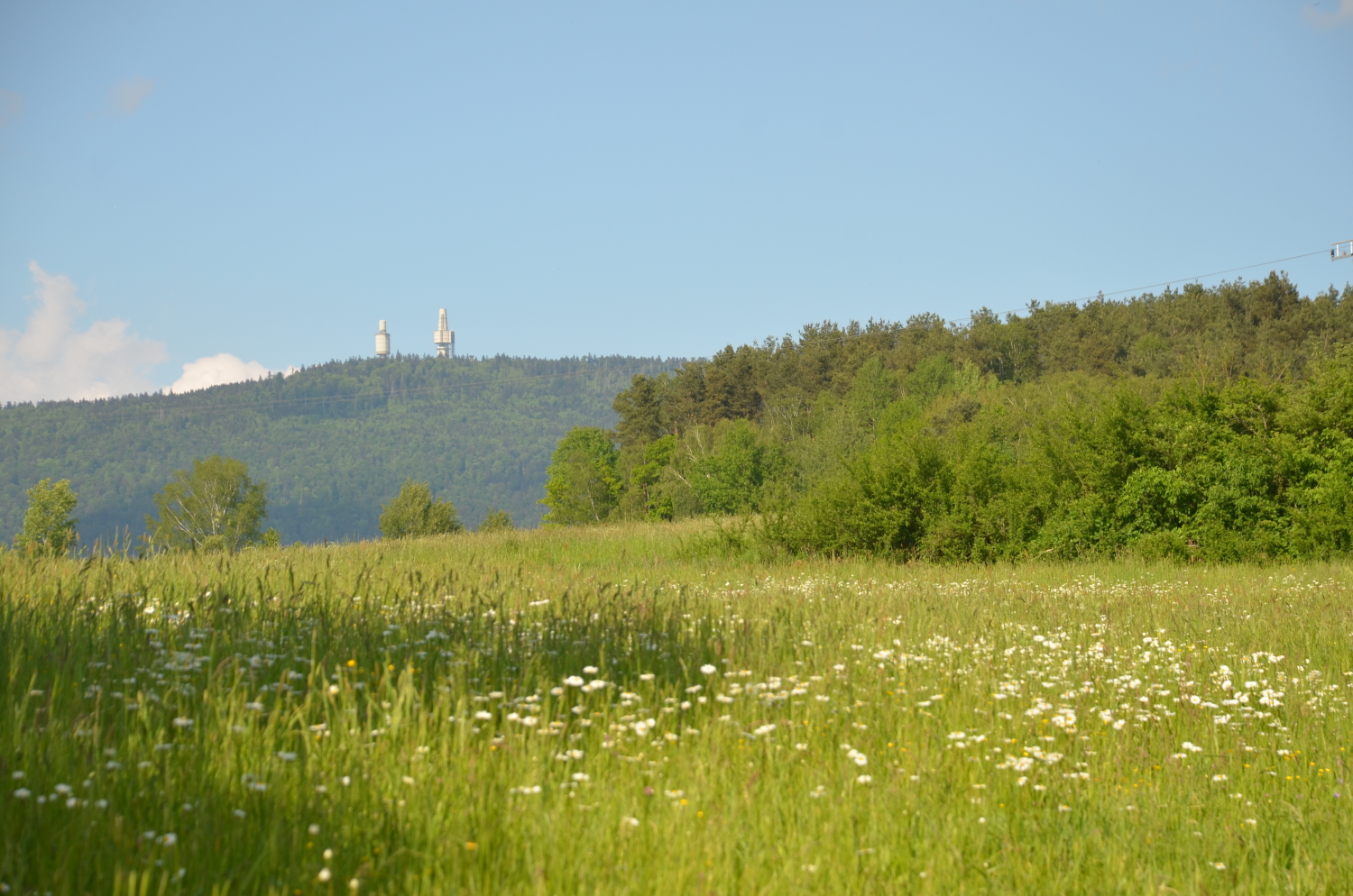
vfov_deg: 10.7
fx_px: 4783
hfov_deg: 16.1
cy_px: 448
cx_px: 676
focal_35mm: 128
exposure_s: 1/640
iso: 200
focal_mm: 85
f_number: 6.3
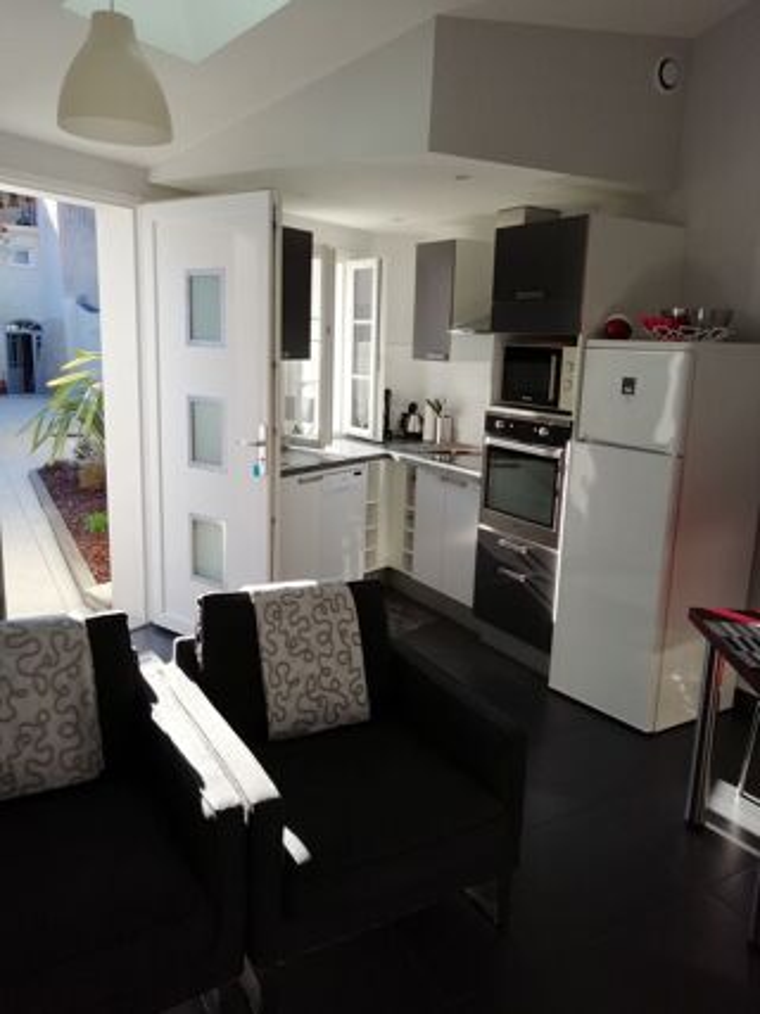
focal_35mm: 27
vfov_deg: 65.3
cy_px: 507
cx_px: 380
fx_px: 791
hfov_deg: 51.3
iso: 50
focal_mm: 3.95
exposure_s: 1/265
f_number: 1.8
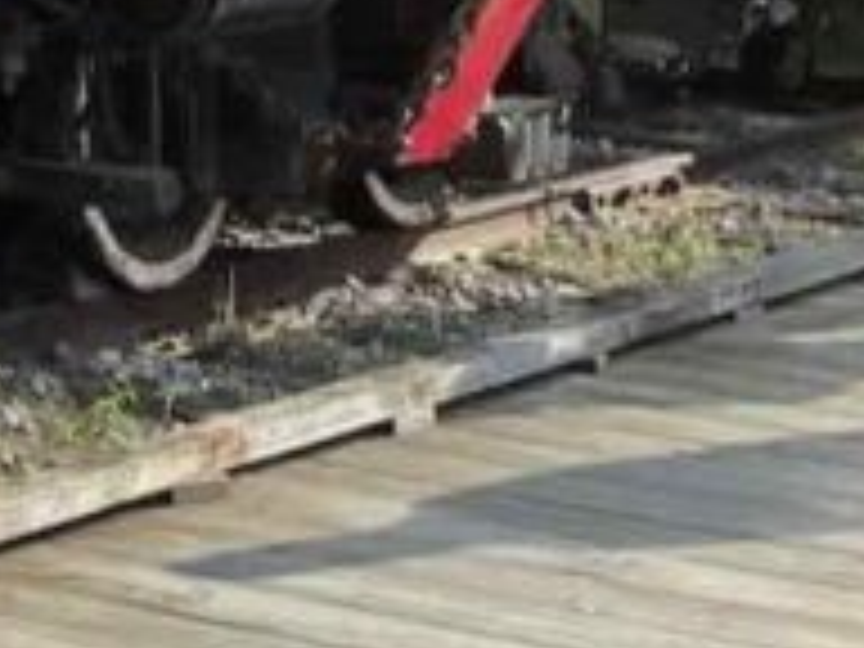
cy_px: -682
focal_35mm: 139
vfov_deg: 9.9
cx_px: -1134
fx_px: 3469
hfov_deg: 11.8
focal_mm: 4.2
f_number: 1.6
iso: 32
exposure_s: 1/997
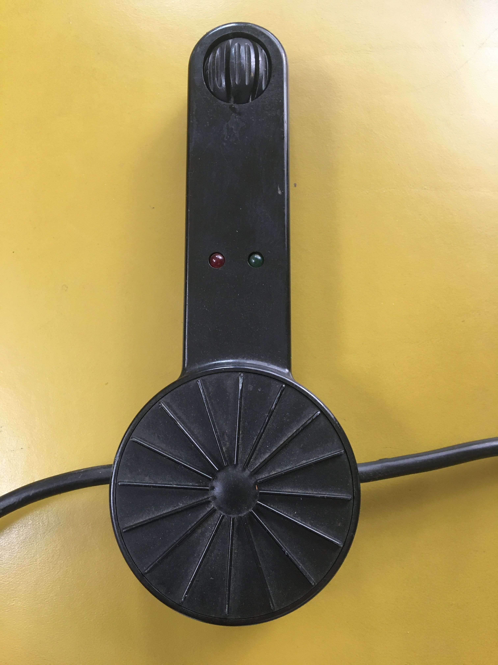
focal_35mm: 29
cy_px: 332
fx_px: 556
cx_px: 249
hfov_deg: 48.2
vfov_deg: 61.7
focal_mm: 4.15
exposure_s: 1/33
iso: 125
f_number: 2.2
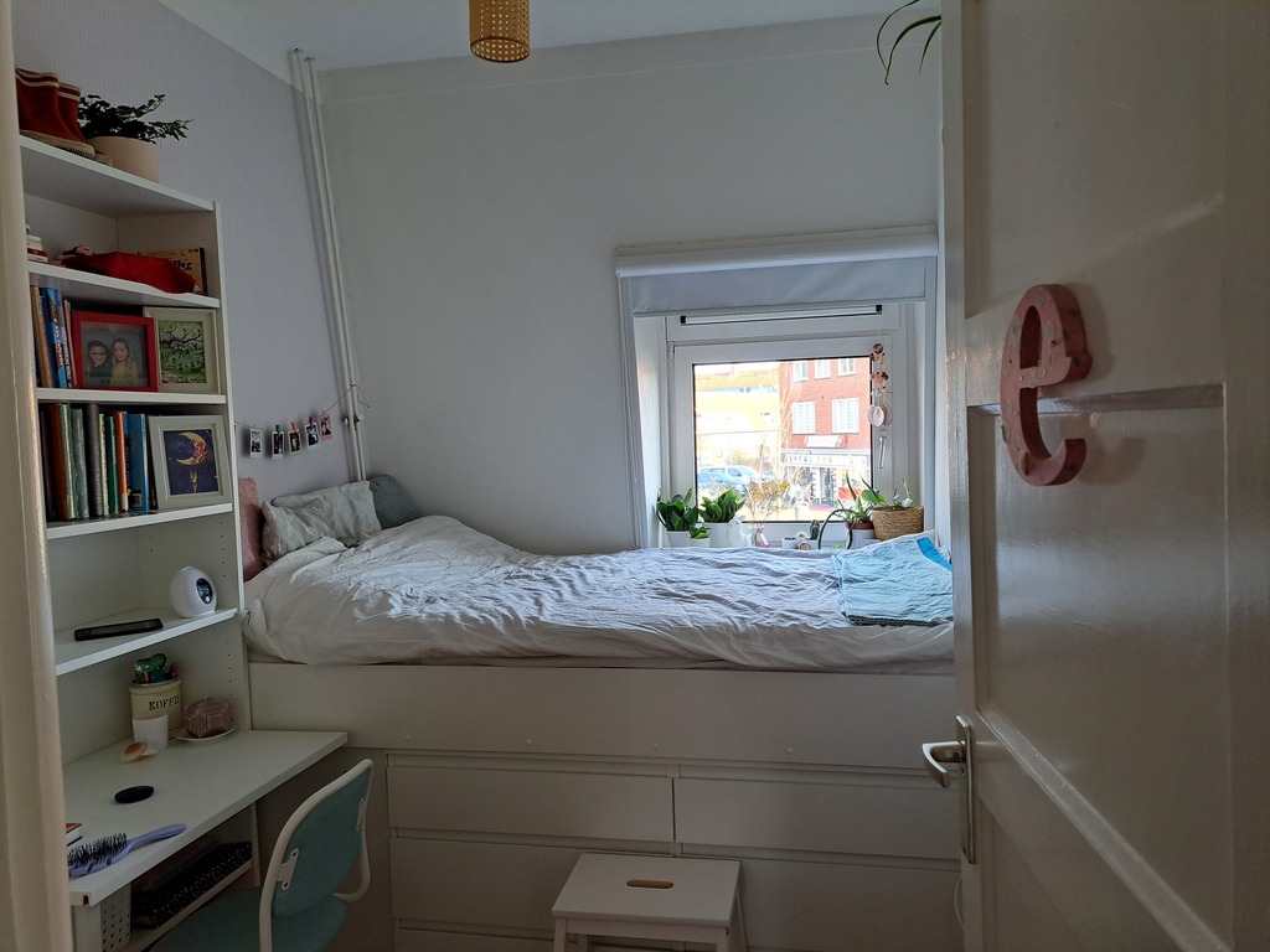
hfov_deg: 71.6
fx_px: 881
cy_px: 476
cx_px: 635
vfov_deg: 56.8
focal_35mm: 24
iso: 64
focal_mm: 5.23
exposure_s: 1/50
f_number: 1.8
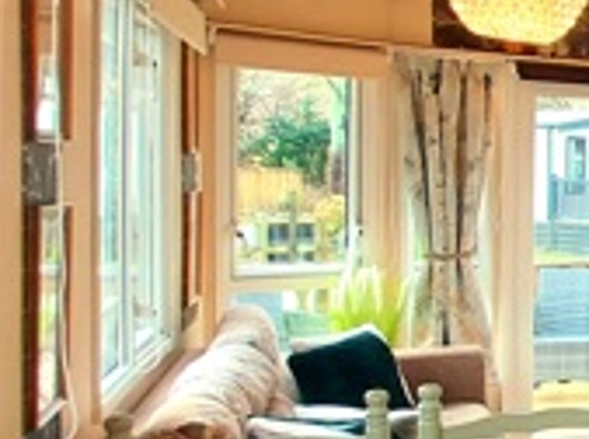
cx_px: 1202
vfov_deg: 26.9
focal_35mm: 54
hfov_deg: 18.9
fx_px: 917
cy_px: 228
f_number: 2.2
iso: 100
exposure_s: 1/60.2
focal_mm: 1.74
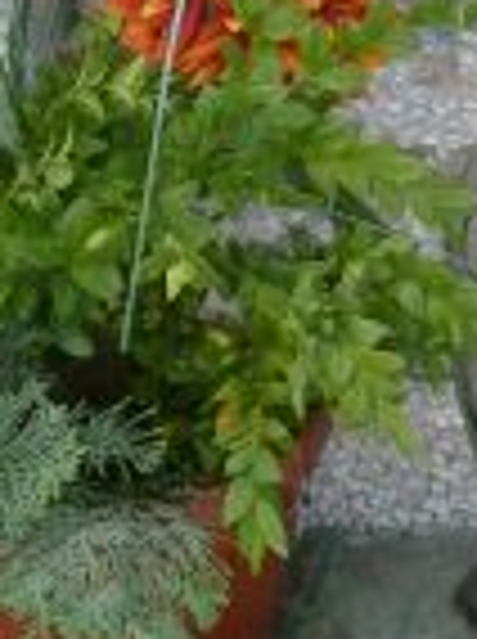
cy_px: -216
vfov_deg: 5.6
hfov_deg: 4.2
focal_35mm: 352
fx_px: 6487
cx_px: 774
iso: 400
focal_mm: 17
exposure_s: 1/80
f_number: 4.3
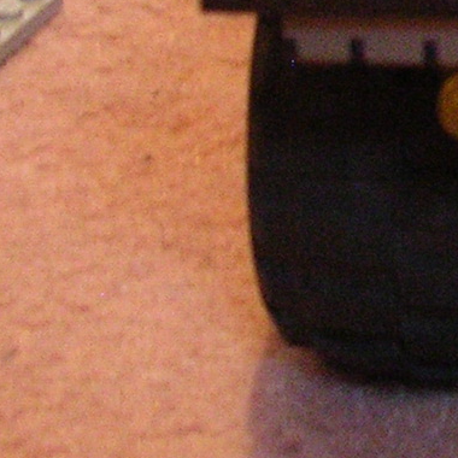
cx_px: 914
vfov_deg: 9.3
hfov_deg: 9.1
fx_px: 2709
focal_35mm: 181
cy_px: -334
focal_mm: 5.8
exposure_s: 1.07
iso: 400
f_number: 2.8
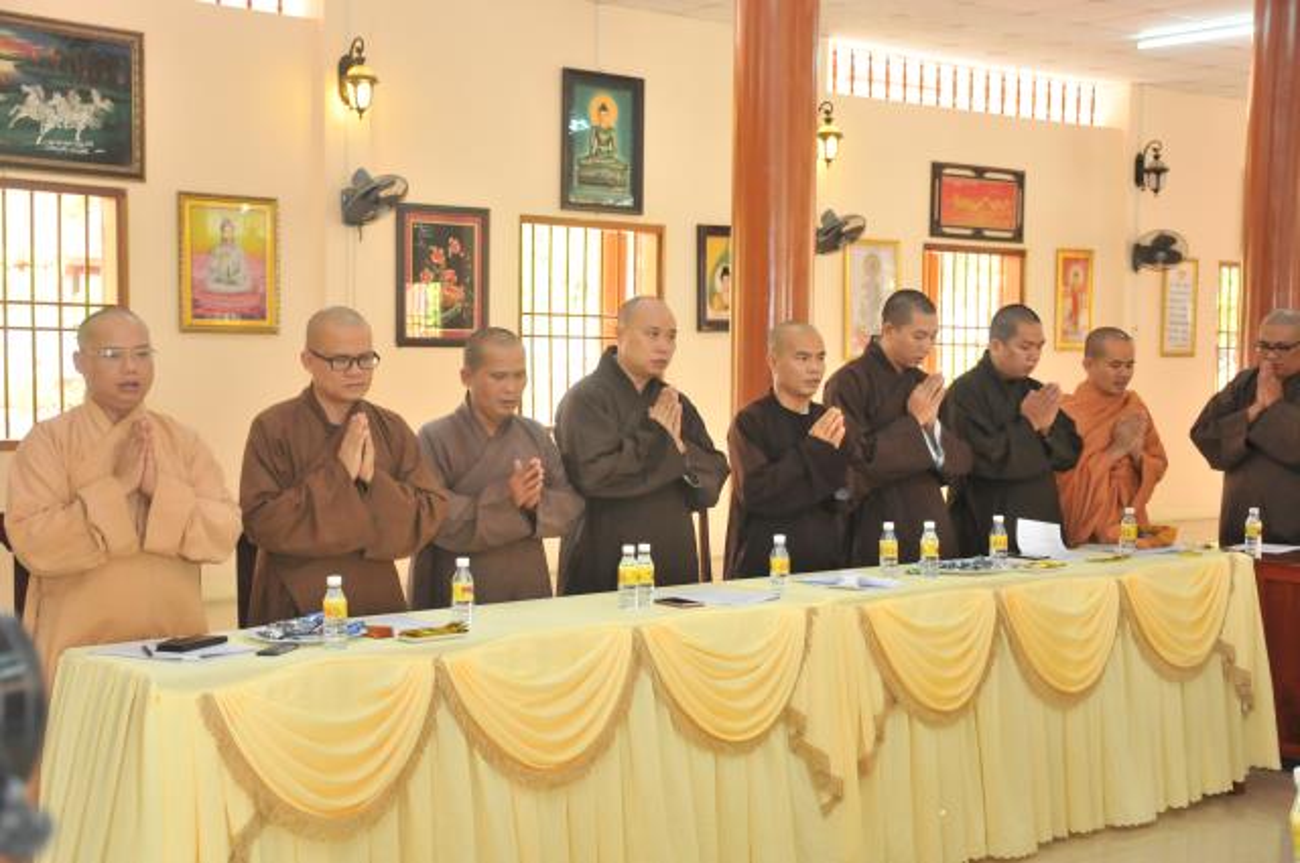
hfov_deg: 38.9
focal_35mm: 51
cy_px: 432
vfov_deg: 26.4
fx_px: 1839
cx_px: 650
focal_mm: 34
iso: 1000
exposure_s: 1/50
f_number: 4.2
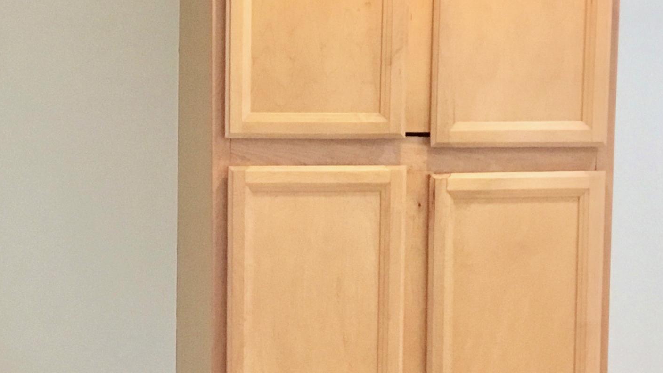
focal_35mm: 72
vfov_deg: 16.8
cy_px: 227
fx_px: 1266
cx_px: 145
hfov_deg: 28.8
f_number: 2.4
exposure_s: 1/30
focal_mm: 3.3
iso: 125
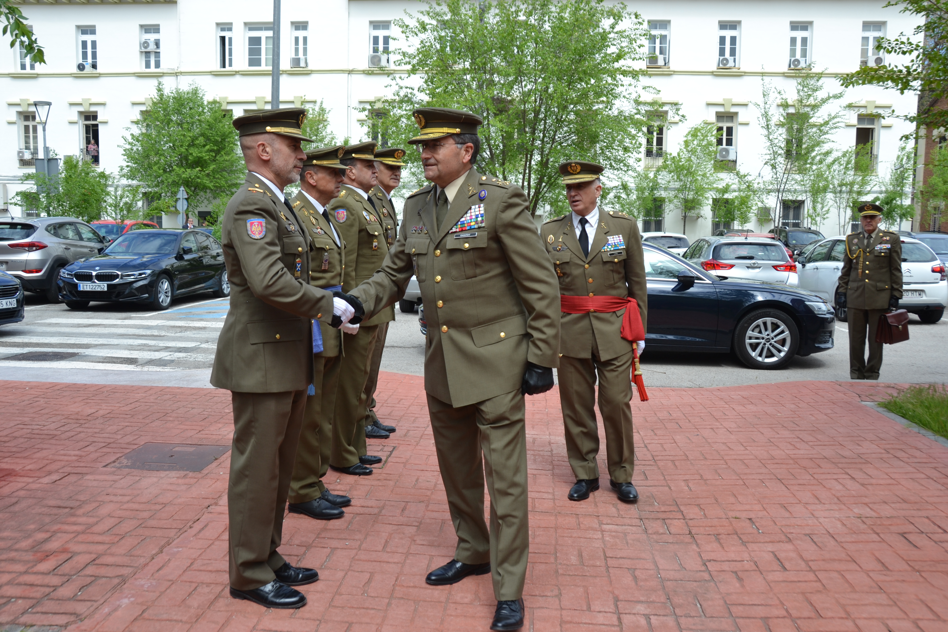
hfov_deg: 61.9
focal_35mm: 30
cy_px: 316
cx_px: 474
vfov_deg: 43.6
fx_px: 790
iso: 100
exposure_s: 1/200
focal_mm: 20
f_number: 7.1
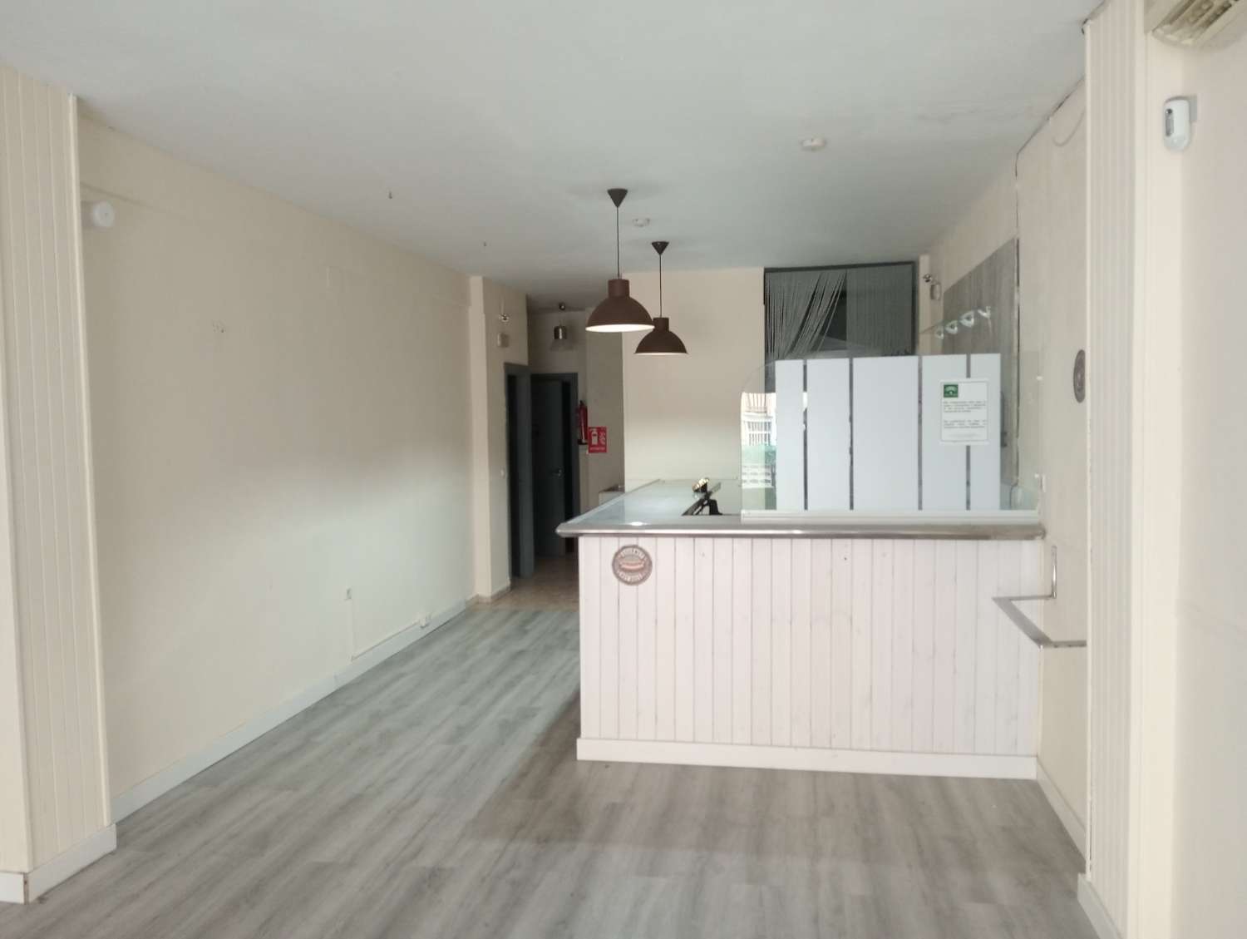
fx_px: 1010
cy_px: 470
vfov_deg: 49.8
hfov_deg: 63.4
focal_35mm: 28
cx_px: 624
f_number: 1.8
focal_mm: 3.98
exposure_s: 1/25
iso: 914
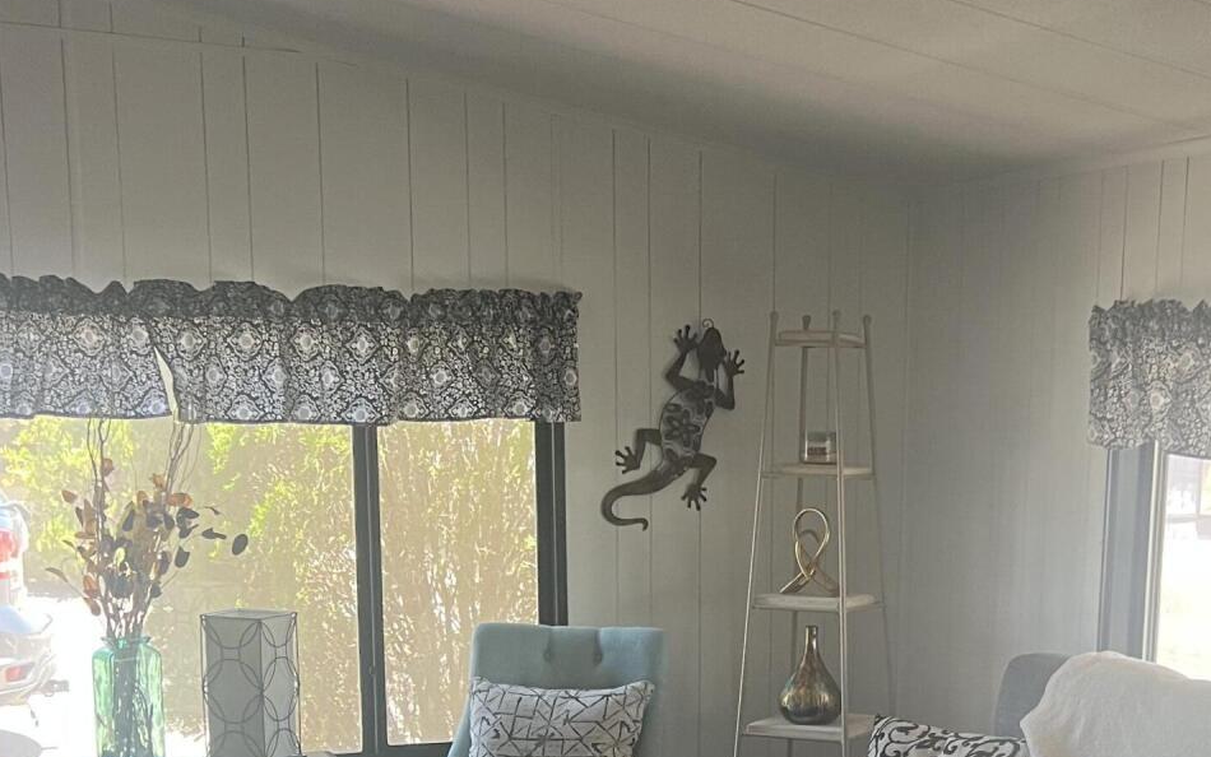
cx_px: 864
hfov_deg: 34.6
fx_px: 1914
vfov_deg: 21.6
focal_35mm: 58
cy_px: 746
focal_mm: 5.7
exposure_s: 1/60
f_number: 1.5
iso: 160
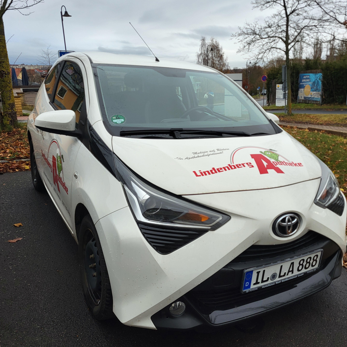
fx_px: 363
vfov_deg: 51.1
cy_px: 176
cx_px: 207
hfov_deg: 50.8
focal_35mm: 32
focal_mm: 5.4
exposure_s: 1/310
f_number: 1.8
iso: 40
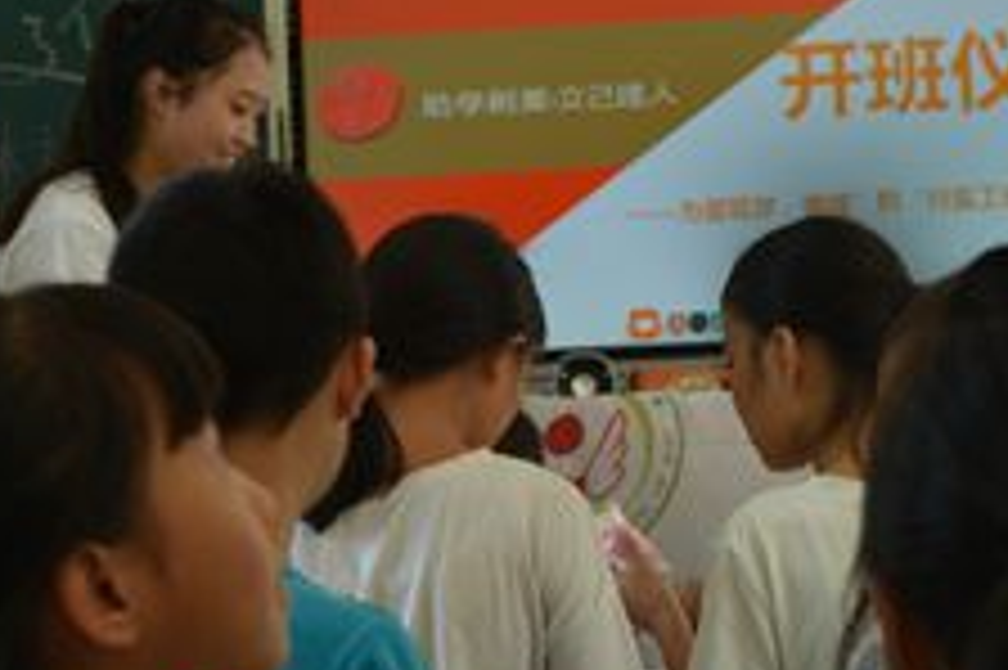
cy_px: 196
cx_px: 468
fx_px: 3413
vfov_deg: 11.2
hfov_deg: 16.8
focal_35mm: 122
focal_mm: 28
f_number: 4
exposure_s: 1/30
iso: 100
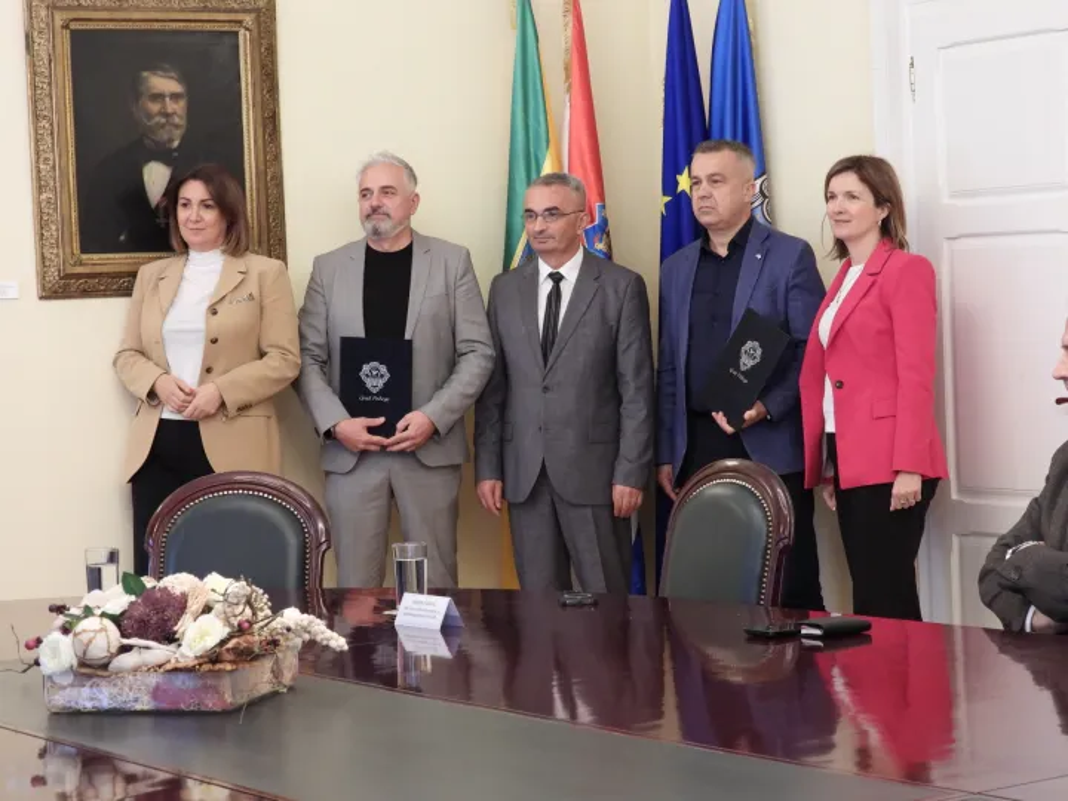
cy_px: 400
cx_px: 534
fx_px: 2468
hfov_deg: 24.4
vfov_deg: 18.4
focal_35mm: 80
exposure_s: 1/50
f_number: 3.5
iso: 400
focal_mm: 14.3
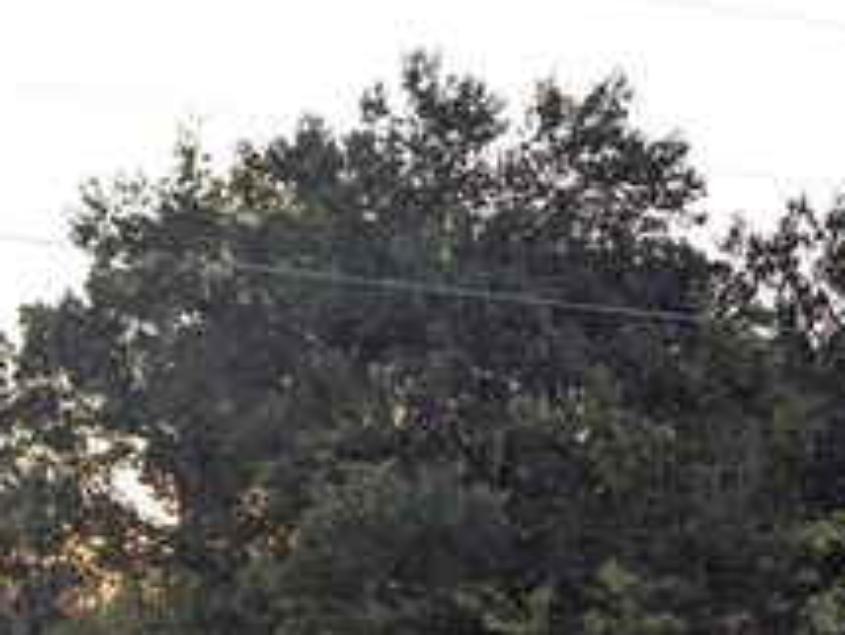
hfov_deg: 33.2
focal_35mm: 56
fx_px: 1369
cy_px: 667
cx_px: 687
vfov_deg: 24.7
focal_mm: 6.81
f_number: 1.85
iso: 37
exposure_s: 1/103
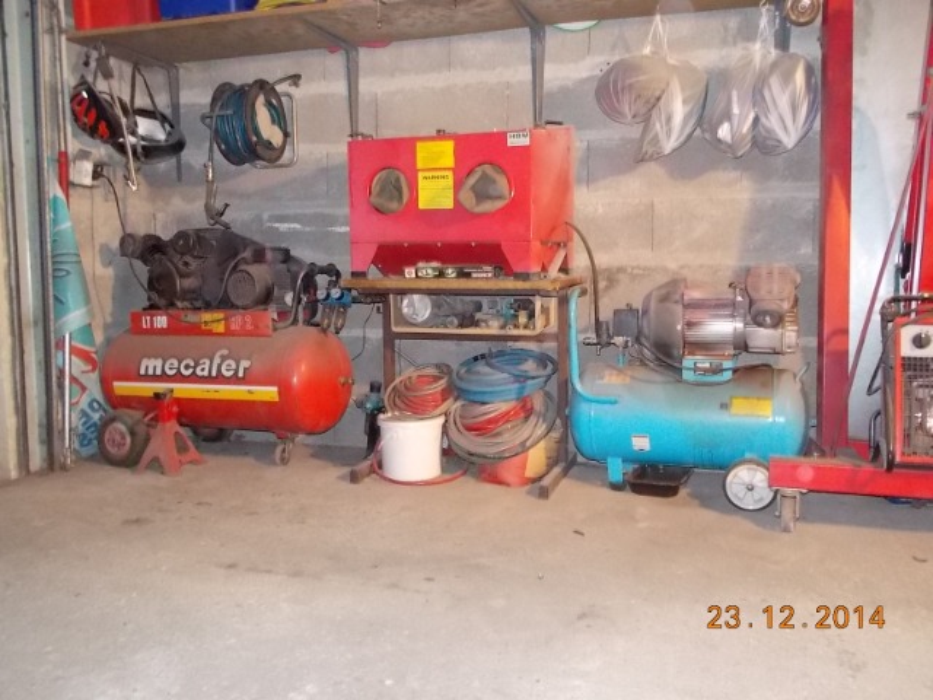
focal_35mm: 29
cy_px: 350
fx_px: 782
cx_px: 466
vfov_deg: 48.2
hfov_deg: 61.7
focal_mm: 4.1
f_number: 3.3
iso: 400
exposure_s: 1/25
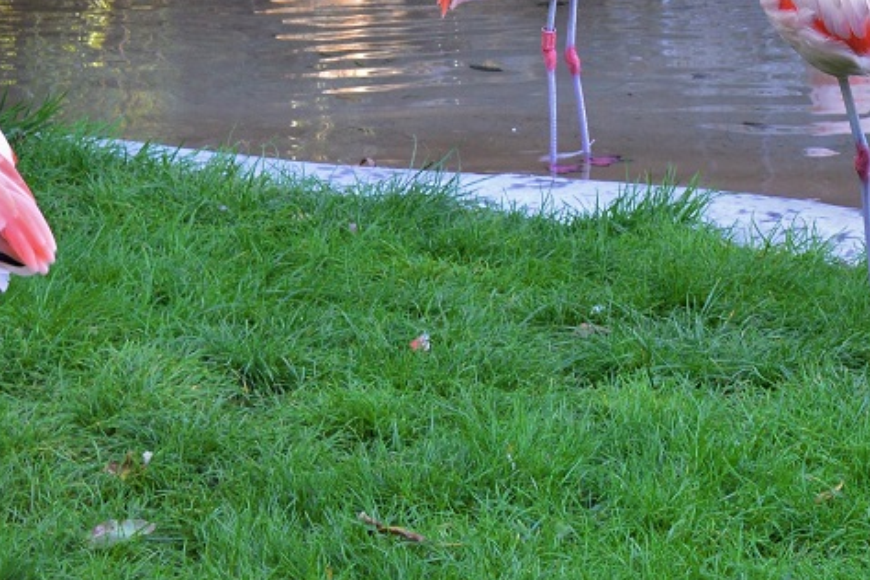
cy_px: -316
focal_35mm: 154
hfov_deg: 13.1
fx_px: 3721
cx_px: 975
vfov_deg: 8.7
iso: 400
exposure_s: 1/60
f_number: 8
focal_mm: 30
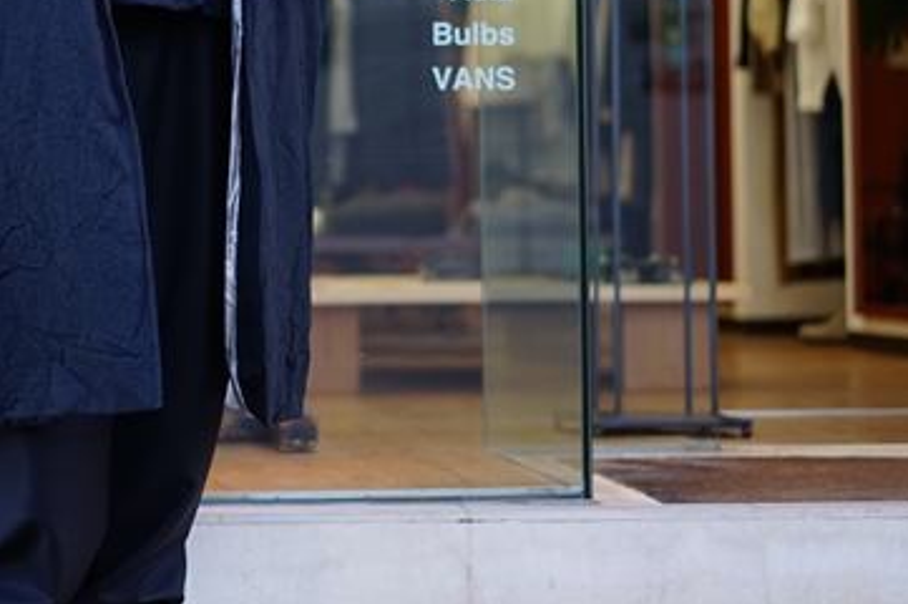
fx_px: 3074
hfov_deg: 16.7
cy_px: 72
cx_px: 158
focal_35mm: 122
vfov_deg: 11.2
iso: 100
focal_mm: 55
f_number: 1.8
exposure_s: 1/80
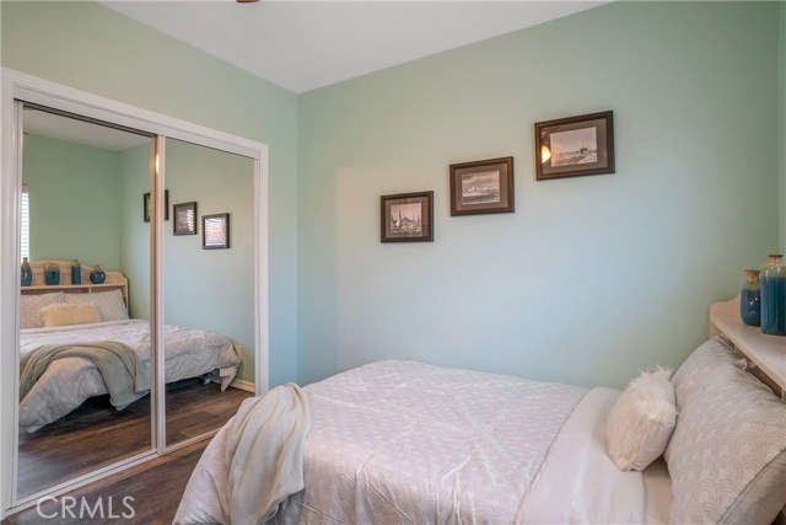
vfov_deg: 67.4
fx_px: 393
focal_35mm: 18
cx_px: 393
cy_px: 262
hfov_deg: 90.0
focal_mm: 18
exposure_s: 1/40
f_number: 8
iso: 125
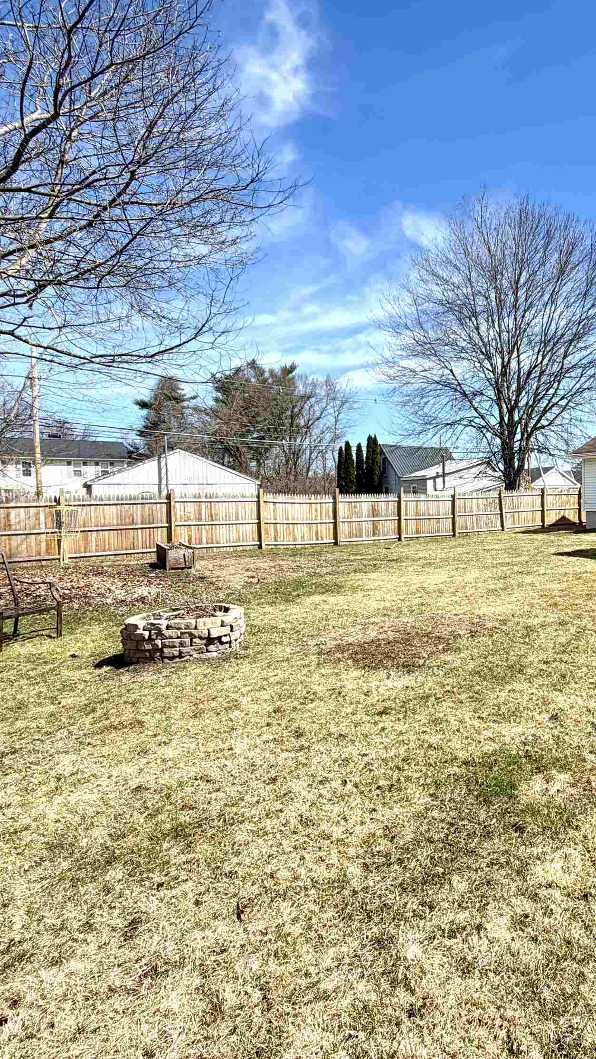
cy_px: 515
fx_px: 590
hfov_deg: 48.4
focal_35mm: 21
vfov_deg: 83.8
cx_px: 529
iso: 25
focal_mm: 2.22
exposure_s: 1/770
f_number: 2.2
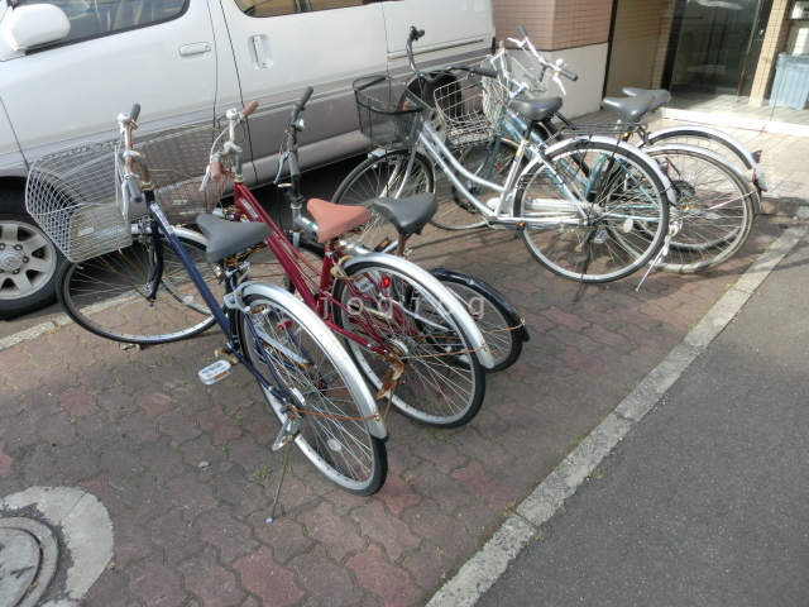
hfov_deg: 71.6
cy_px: 304
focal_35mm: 24
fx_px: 561
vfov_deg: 56.8
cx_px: 404
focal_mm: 4.24
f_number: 3
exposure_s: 1/200
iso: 80
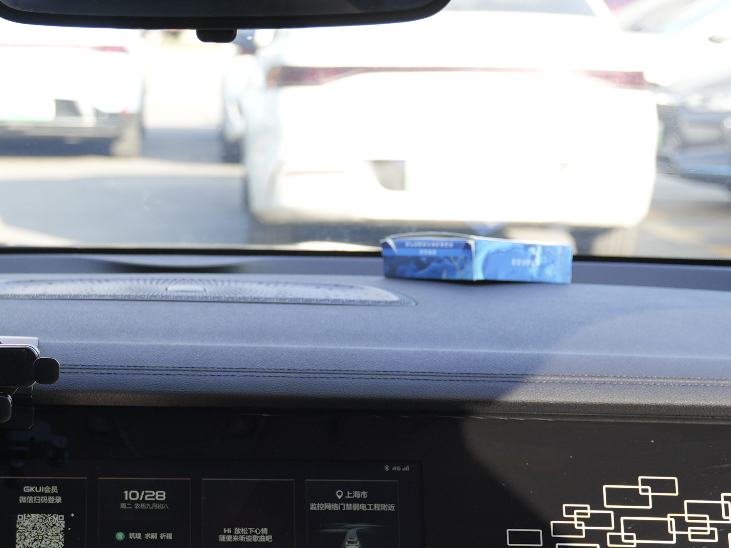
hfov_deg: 21.2
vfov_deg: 16.1
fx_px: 1922
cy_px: 445
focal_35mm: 91
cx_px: 129
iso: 125
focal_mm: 29
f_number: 4
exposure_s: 1/60
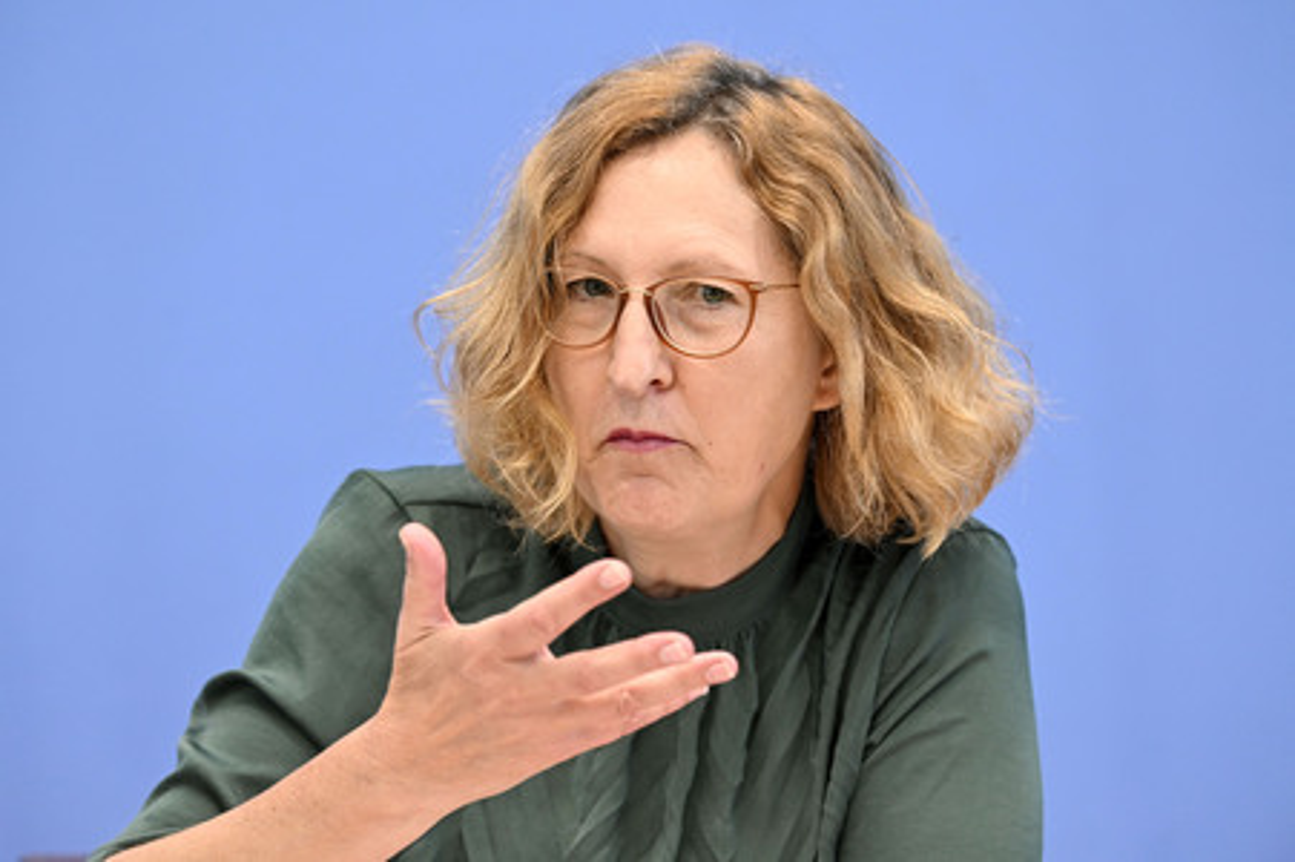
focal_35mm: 135
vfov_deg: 10.1
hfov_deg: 15.2
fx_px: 4853
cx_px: 648
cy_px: 431
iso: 3200
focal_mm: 135
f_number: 4
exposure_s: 1/800
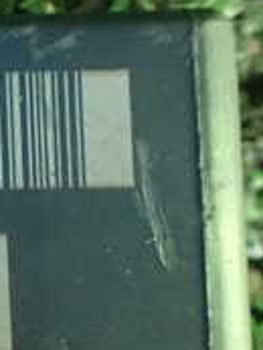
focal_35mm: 104
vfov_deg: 18.7
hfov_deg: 12.4
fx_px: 1052
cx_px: -277
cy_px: 275
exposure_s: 1/30
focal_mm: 5.4
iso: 1600
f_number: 2.3
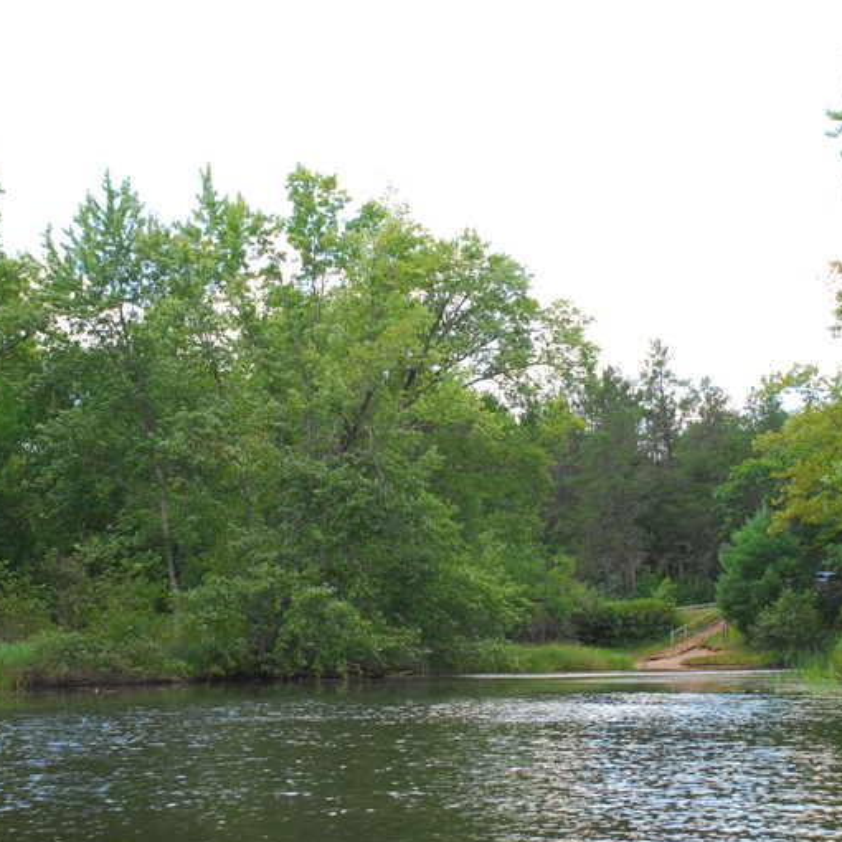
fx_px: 2202
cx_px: 452
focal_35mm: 80
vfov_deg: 21.7
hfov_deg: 21.6
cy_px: 432
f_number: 5.6
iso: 160
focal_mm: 40
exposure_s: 1/125
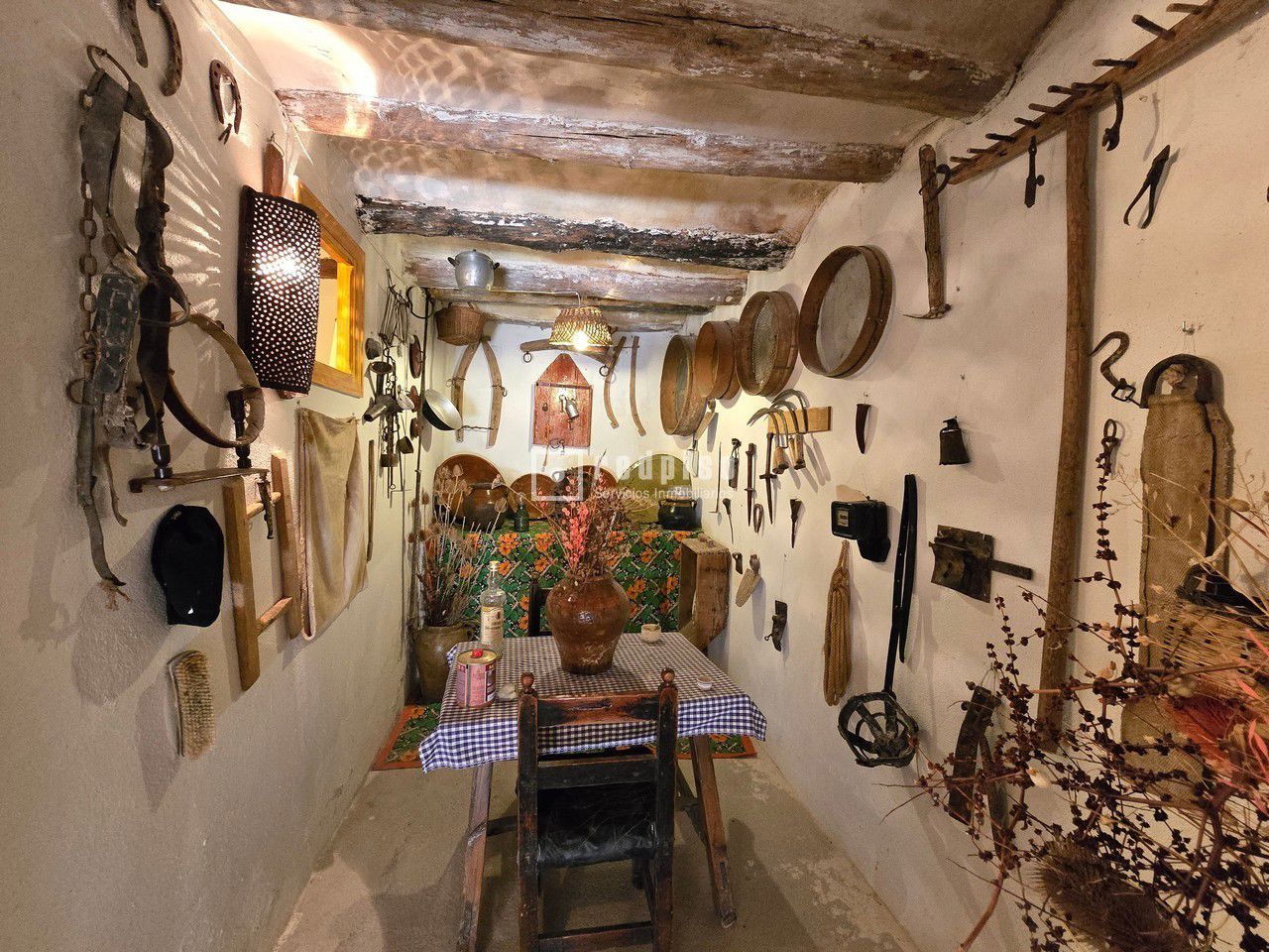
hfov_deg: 106.2
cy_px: 476
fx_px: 477
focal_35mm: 13
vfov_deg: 89.9
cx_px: 634
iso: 1600
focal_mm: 2.2
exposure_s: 1/50
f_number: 2.2
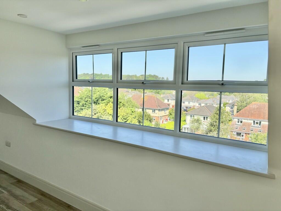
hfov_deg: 67.3
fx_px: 211
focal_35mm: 26
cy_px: 106
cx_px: 140
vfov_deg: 53.1
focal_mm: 5.96
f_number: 1.6
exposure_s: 1/1080
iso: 50
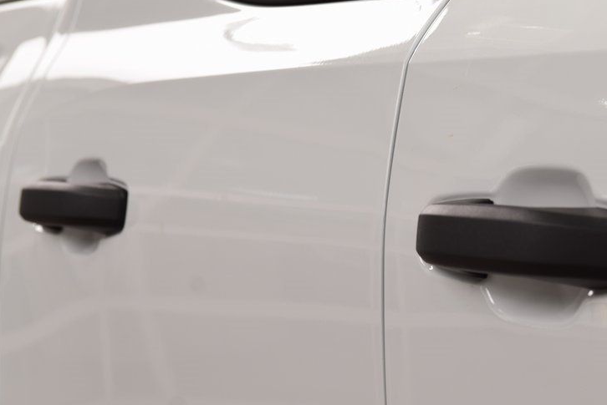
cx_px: 360
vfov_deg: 9.3
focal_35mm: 148
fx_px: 2497
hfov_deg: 13.9
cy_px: 149
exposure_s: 1/40
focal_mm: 70
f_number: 7.1
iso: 400
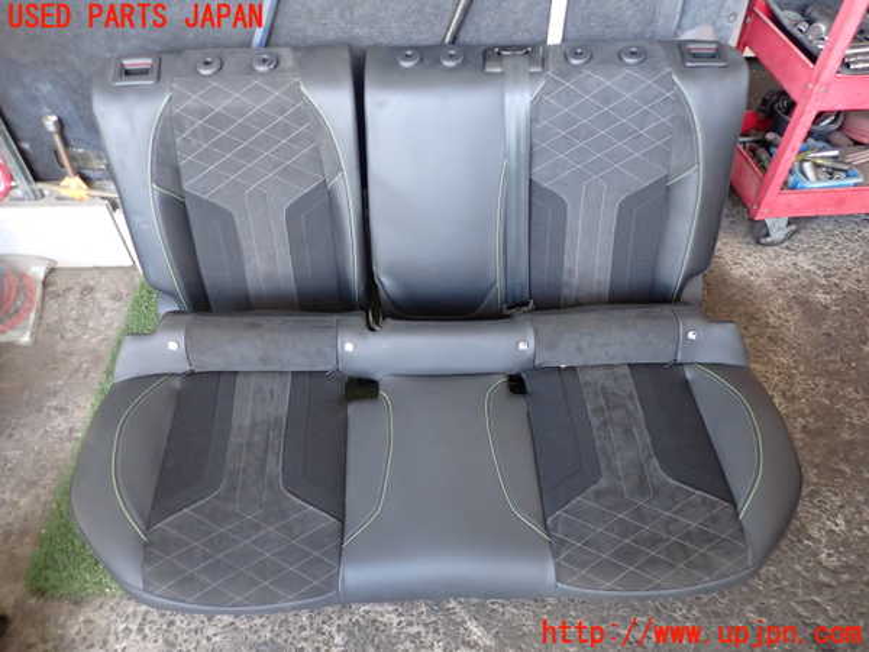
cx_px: 434
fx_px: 628
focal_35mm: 25
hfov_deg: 69.4
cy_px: 326
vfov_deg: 54.9
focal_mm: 4.5
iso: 320
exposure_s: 1/30
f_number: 2
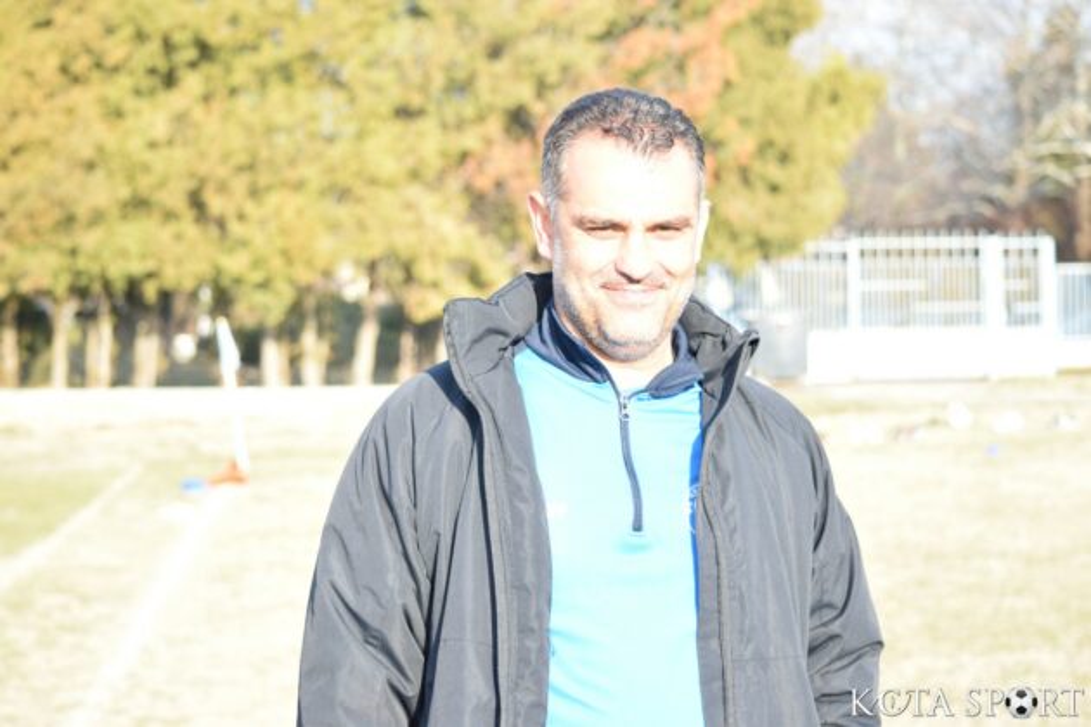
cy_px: 364
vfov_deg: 16.6
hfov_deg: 24.6
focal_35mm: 82
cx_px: 546
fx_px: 2500
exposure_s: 1/800
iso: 800
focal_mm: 55
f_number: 4.5
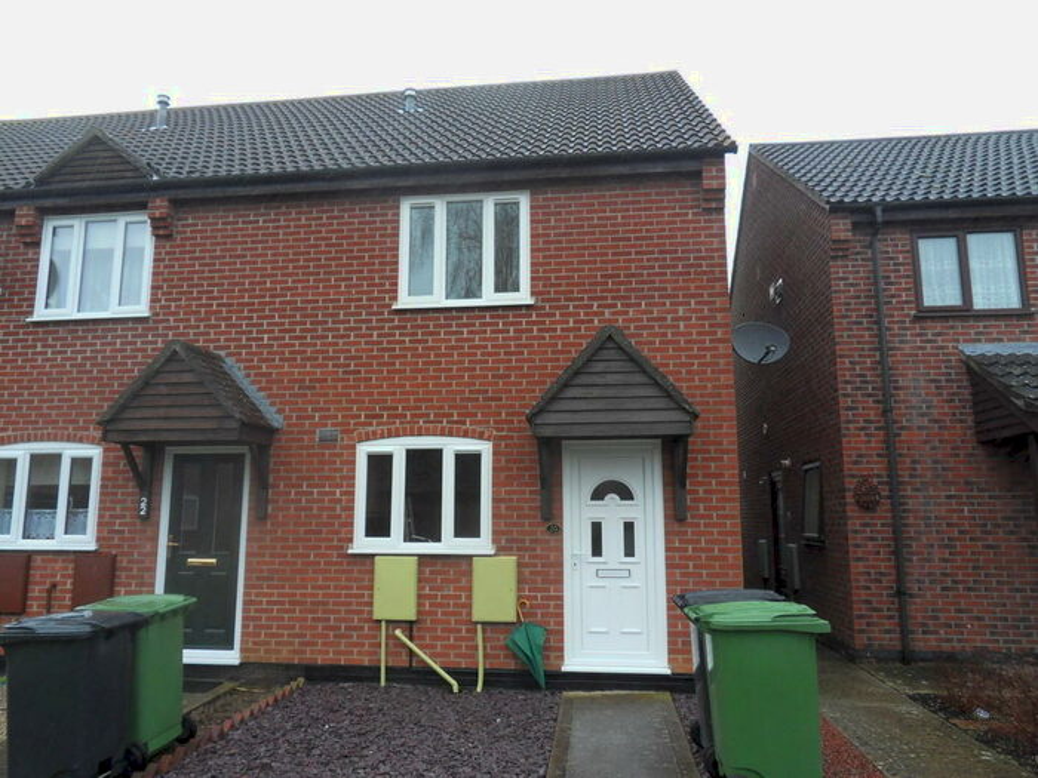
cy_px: 389
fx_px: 720
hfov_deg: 71.6
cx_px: 519
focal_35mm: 24
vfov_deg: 56.8
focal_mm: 4.2
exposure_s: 1/125
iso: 80
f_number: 3.3
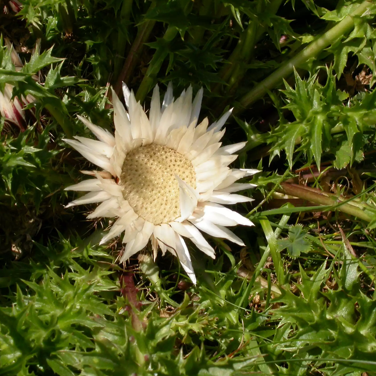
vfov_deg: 18.7
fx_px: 1143
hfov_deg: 18.7
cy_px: 188
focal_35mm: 93
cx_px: 169
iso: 100
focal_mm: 16.2
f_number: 8.9
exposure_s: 1/337
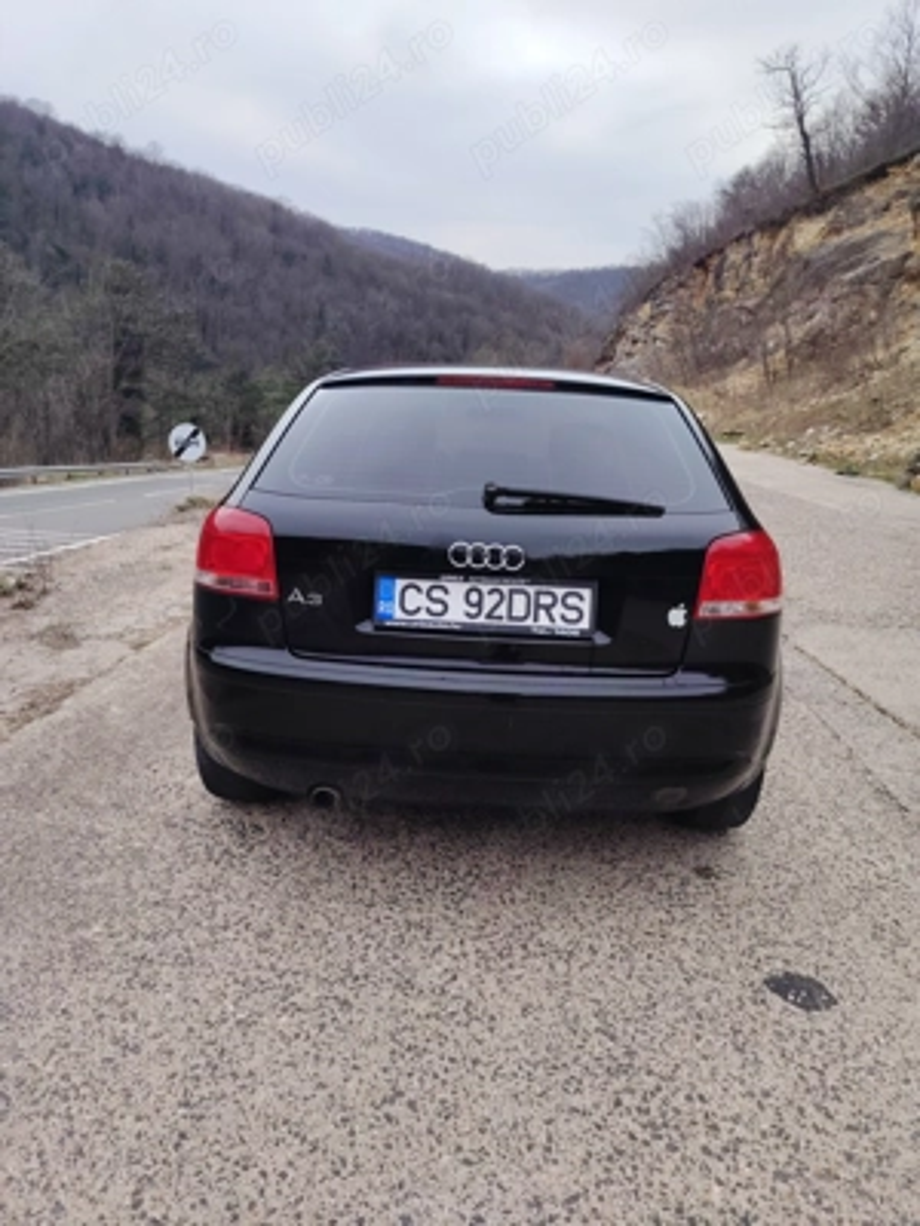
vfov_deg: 71.6
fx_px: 850
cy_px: 613
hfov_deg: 56.8
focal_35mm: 24
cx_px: 460
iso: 100
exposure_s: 1/597
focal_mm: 5.25
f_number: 1.75
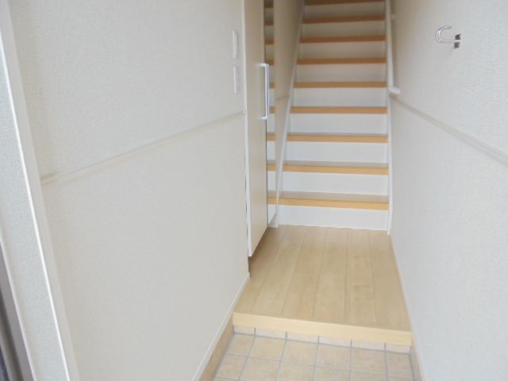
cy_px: 190
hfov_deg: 67.3
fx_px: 382
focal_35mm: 26
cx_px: 254
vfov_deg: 53.1
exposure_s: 1/30
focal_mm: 4.6
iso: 320
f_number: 3.5
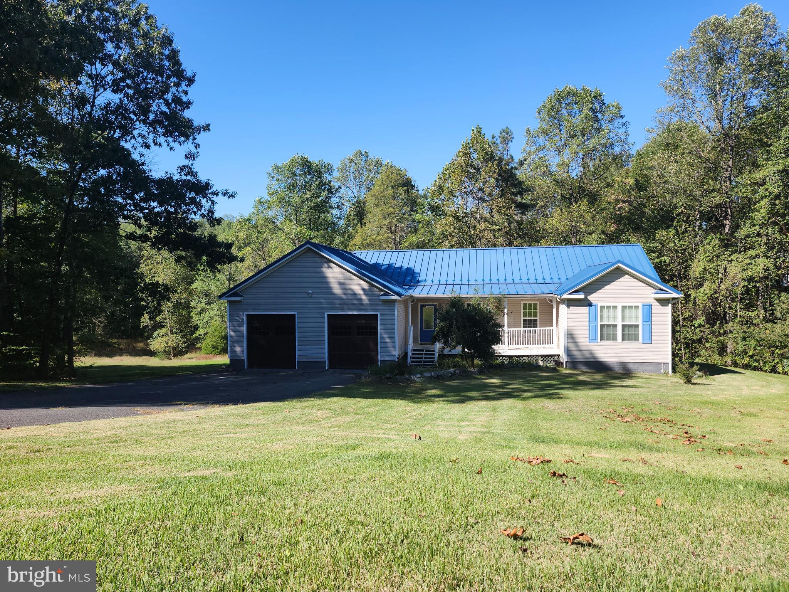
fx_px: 524
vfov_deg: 58.9
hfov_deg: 73.9
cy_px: 296
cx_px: 394
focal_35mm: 23
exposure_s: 1/823
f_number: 1.8
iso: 25
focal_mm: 5.54
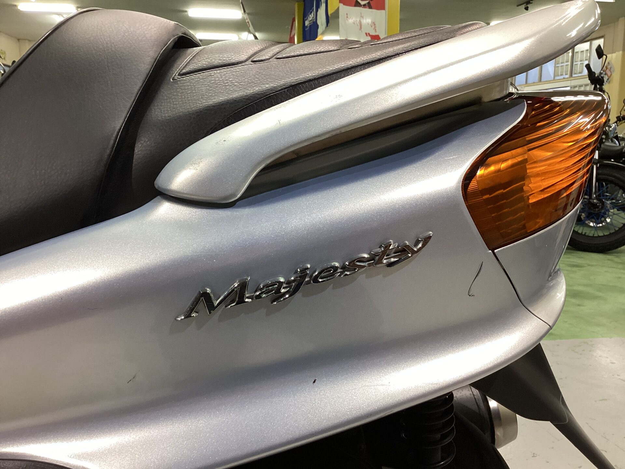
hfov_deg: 58.4
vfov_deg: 45.4
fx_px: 560
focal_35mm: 31
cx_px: 312
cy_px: 234
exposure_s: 1/50
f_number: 2.4
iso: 160
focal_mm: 3.3
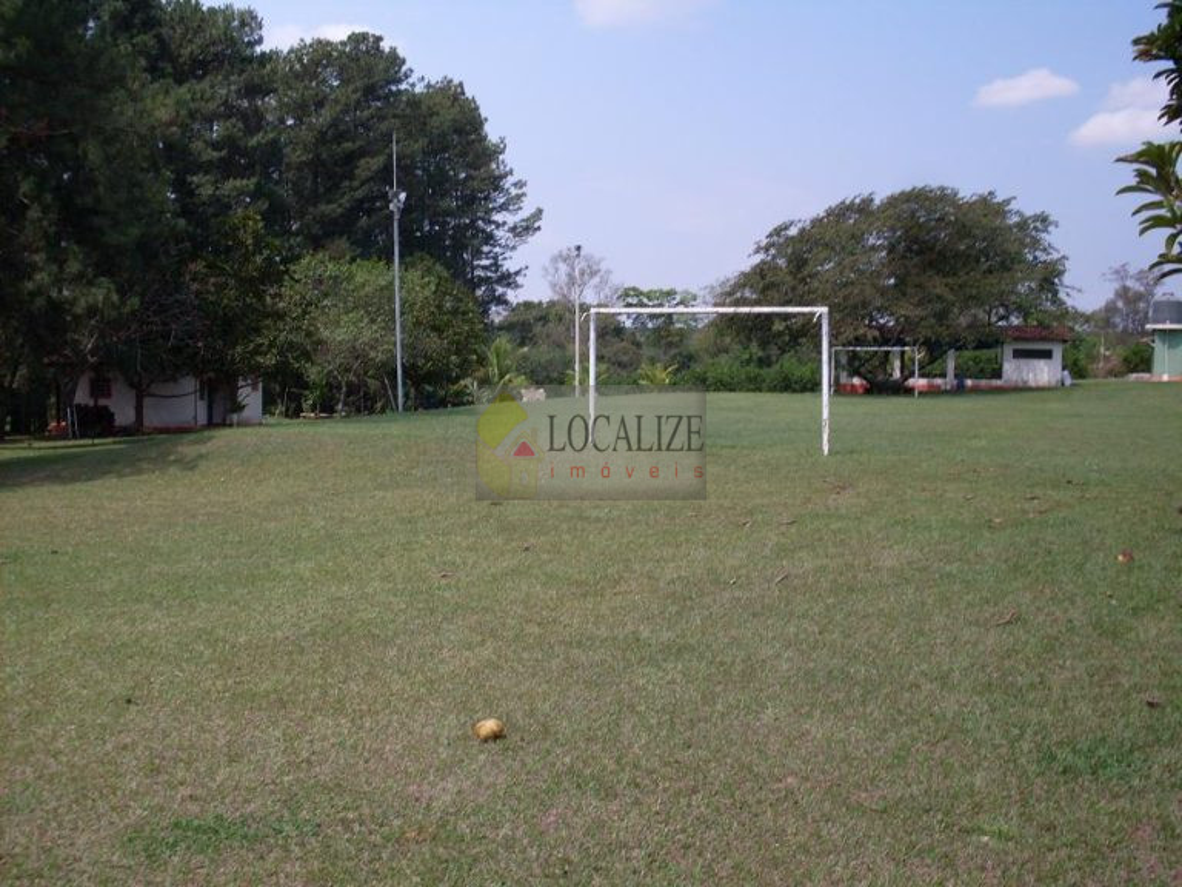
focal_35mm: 38
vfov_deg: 37.7
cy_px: 444
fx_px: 1298
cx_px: 591
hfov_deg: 49.0
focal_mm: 6.3
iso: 80
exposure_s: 1/180
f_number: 8.4
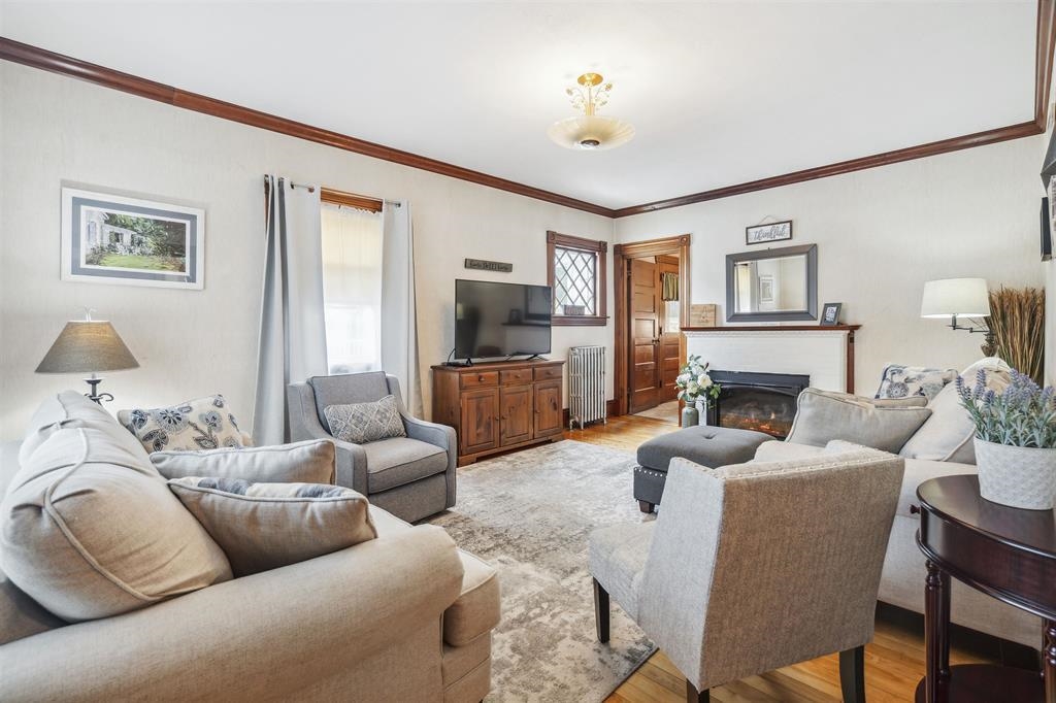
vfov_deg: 73.7
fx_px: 469
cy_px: 352
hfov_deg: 96.8
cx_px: 528
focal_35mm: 16
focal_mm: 16
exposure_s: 1/3.33
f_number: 8
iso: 400
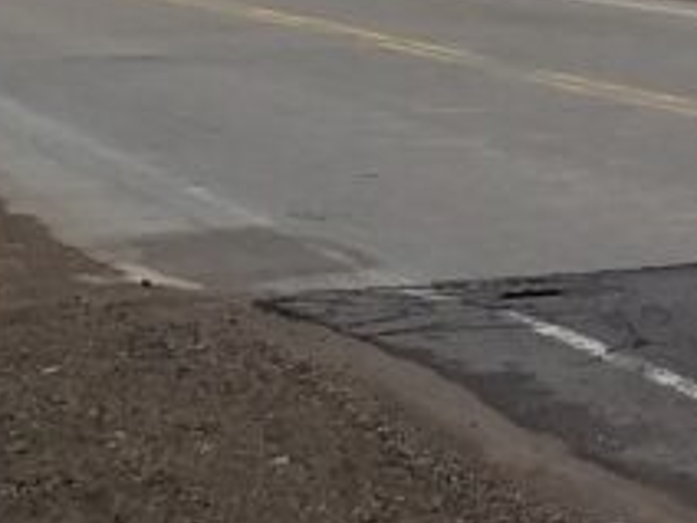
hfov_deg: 14.1
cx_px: 431
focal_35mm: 140
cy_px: 59
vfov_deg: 10.5
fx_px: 2819
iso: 40
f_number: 1.9
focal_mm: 2.47
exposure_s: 1/519
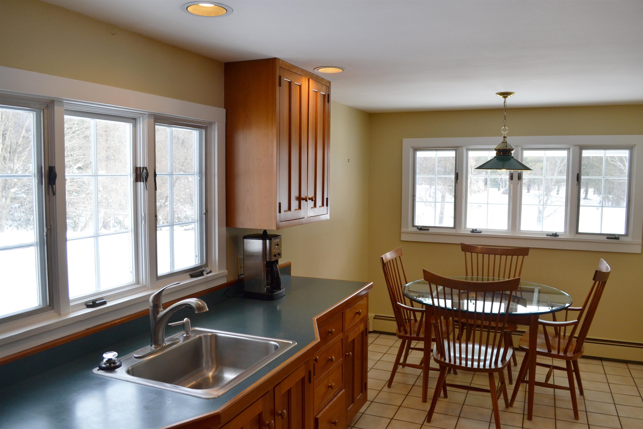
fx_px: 482
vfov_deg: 47.9
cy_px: 214
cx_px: 322
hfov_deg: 67.4
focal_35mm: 27
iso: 220
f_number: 5.6
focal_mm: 18
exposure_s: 1/125
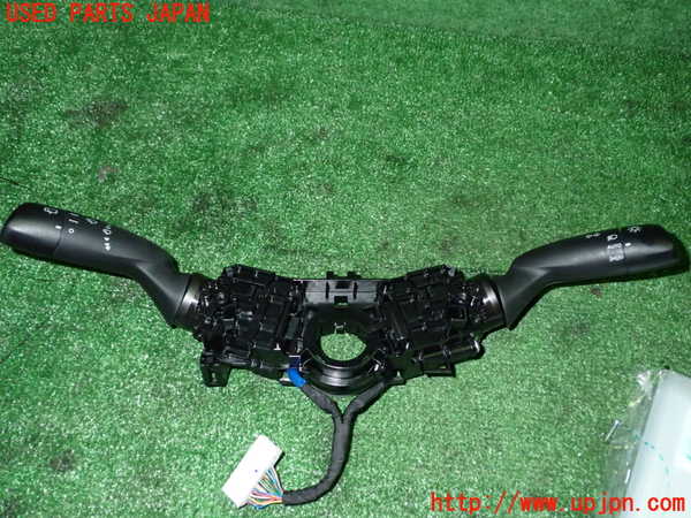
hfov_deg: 56.8
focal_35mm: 32
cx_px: 346
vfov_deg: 44.2
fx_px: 639
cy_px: 259
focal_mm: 5.79
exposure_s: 1/30
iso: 800
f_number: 7.1
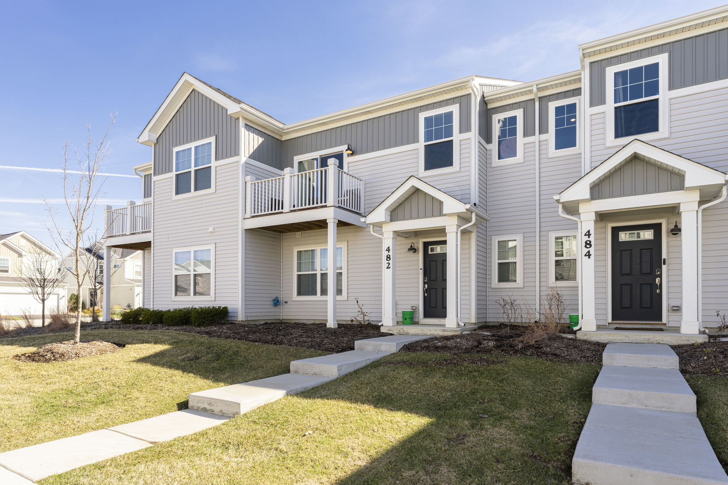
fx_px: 410
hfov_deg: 83.1
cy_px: 242
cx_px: 364
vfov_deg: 61.2
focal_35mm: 20
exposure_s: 1/500
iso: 50
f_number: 9
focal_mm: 20.3
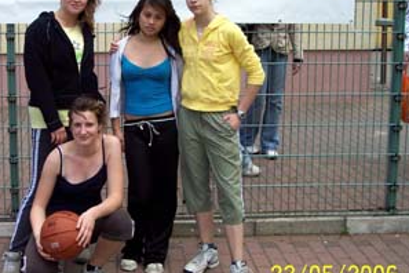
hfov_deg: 33.0
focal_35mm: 60
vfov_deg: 22.6
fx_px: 682
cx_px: 121
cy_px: 101
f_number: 4.8
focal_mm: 8
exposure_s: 1/500
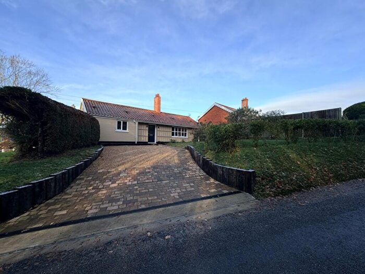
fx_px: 148
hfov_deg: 102.1
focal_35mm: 14
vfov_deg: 85.7
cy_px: 137
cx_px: 182
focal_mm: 2.22
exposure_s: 1/701
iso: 40
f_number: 2.2
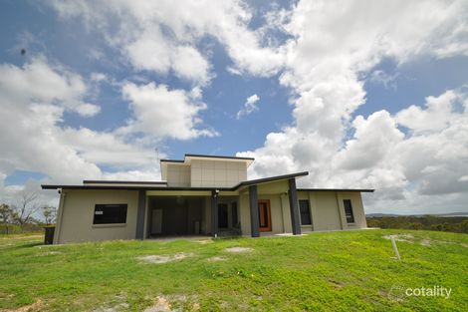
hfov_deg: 100.4
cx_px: 234
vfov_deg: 77.3
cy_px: 156
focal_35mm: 15
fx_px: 195
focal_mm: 10
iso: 200
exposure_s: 1/200
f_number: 16
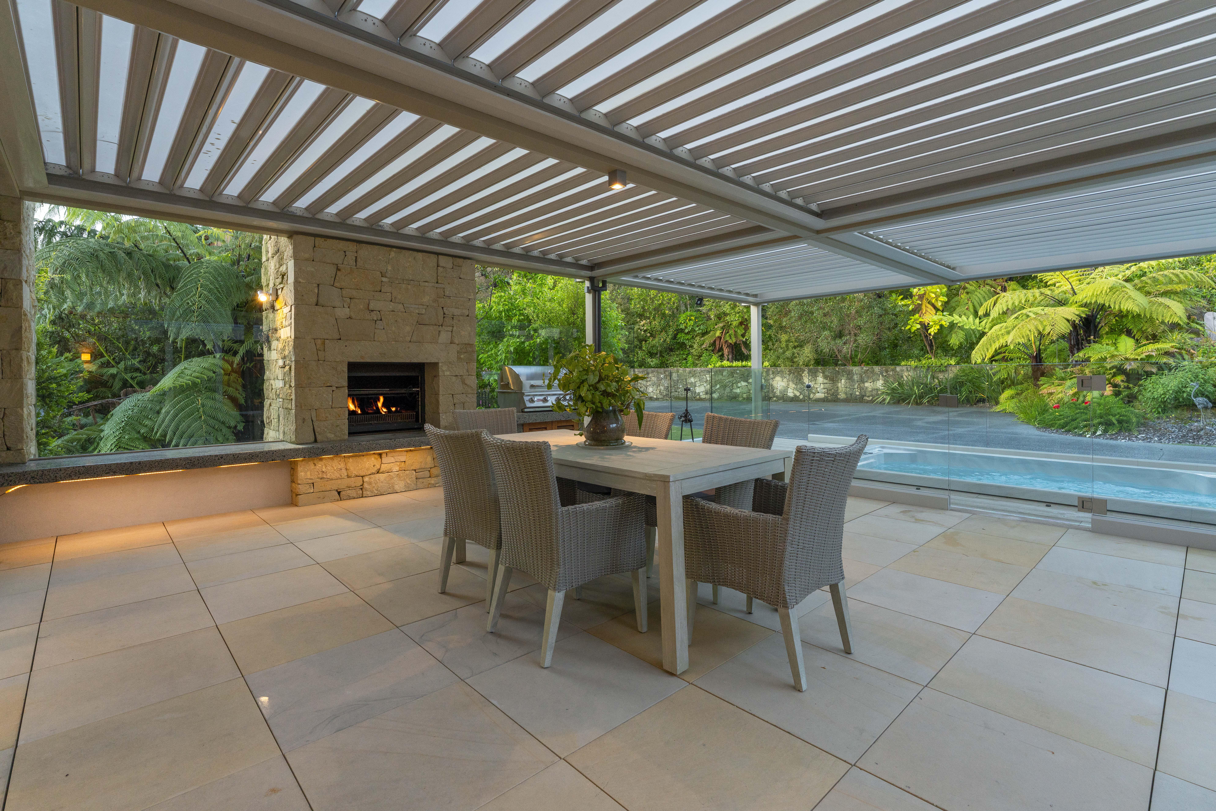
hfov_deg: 95.3
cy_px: 406
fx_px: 554
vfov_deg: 72.4
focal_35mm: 16
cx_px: 608
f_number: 8
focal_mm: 16.4
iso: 640
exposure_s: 1/25
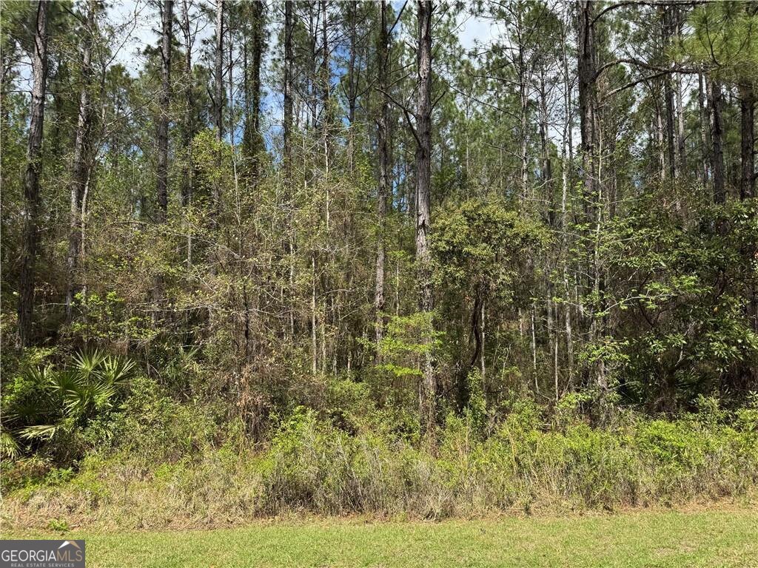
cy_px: 284
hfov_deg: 71.6
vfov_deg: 56.8
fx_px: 526
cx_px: 379
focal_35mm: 24
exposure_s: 1/2252
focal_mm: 6.76
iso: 80
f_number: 1.78
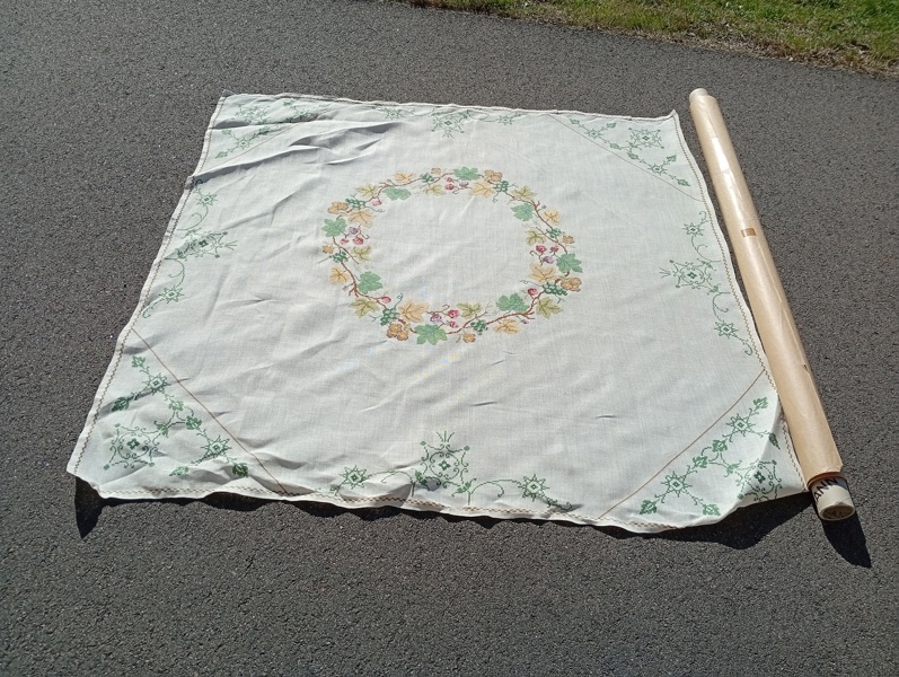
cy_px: 338
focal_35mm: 27
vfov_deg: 51.5
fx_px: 702
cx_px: 450
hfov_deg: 65.3
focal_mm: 3.98
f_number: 1.8
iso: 50
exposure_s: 1/1235
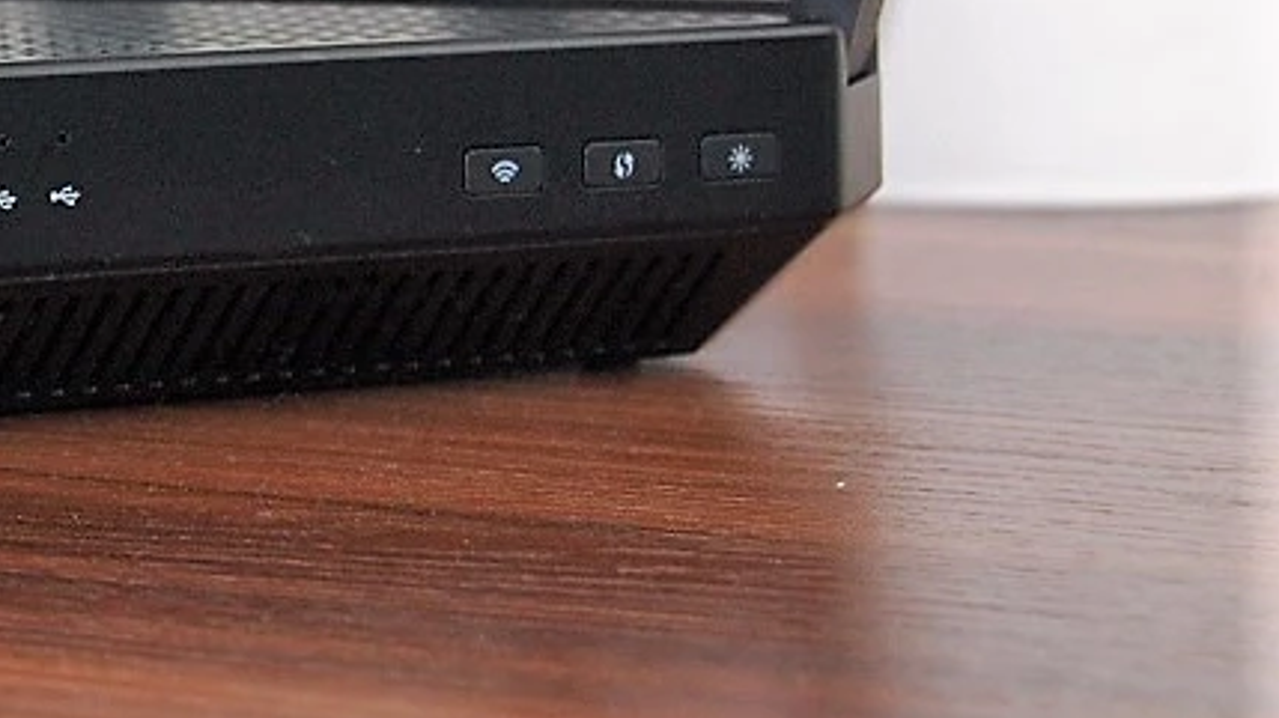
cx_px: -206
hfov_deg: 10.6
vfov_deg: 6.0
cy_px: -92
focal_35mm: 201
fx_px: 6822
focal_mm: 55
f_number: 5.6
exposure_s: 1/60
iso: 800
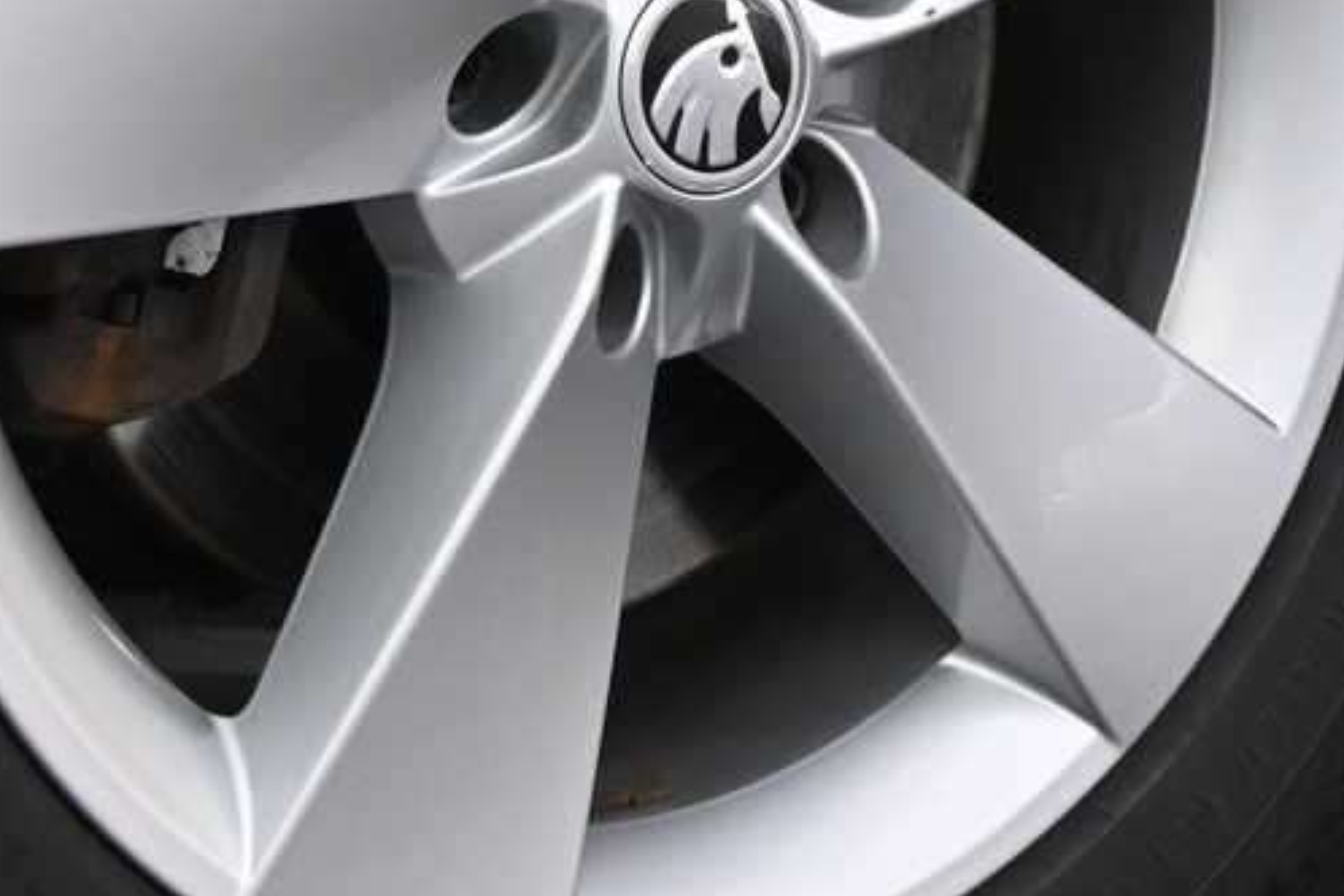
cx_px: 440
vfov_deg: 12.9
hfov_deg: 19.4
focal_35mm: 105
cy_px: -40
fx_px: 3913
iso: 1400
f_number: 4
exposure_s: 1/30
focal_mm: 21.5
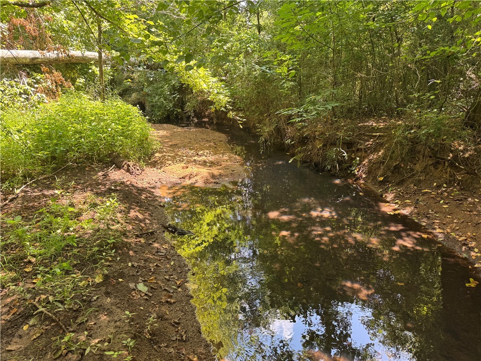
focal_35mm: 24
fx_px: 333
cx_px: 240
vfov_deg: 56.8
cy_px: 180
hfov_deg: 71.6
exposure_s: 1/123
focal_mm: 6.76
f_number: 1.78
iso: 80
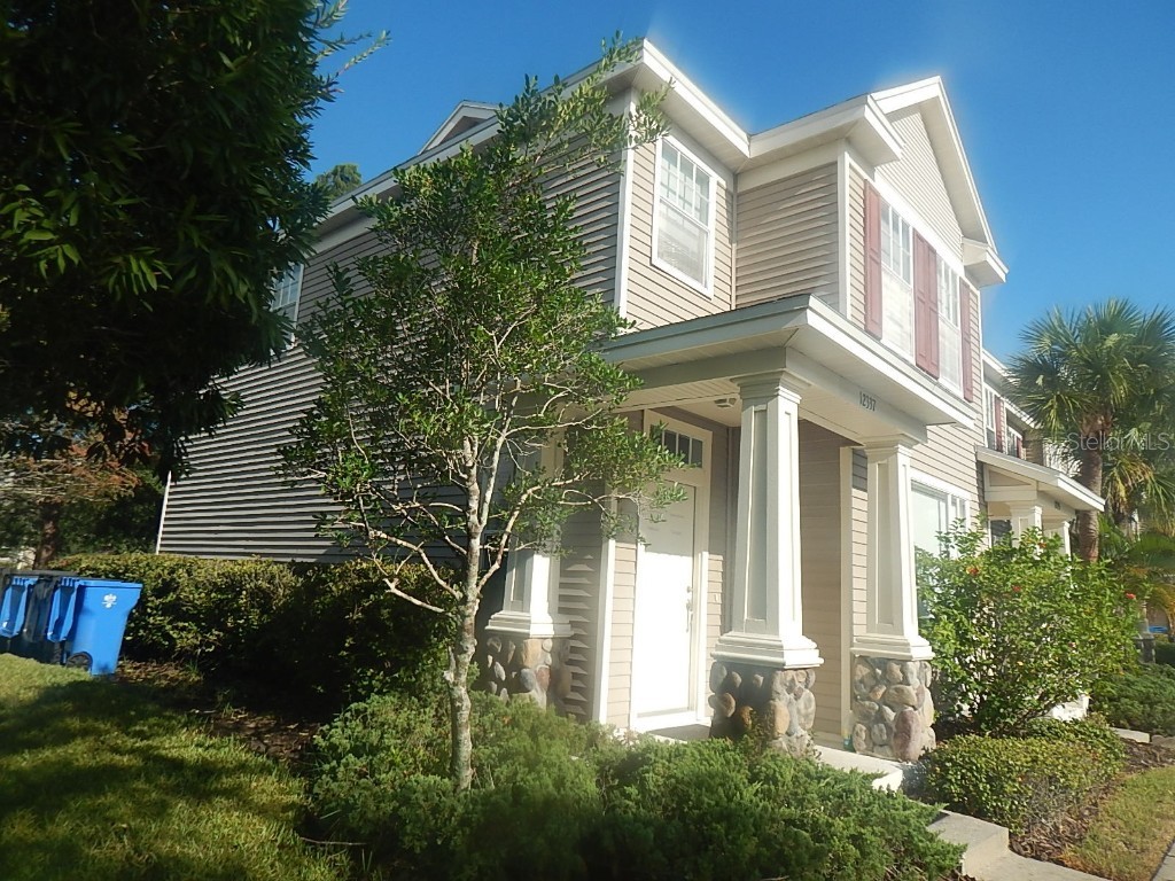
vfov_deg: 58.9
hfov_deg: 73.9
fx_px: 781
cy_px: 440
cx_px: 588
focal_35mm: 23
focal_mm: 4
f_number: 6
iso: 125
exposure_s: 1/500
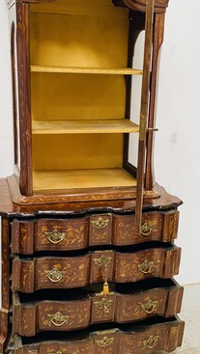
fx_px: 348
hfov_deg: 32.0
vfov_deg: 53.8
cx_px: 94
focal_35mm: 37
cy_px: 155
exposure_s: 1/69
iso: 125
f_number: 1.8
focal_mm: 4.25
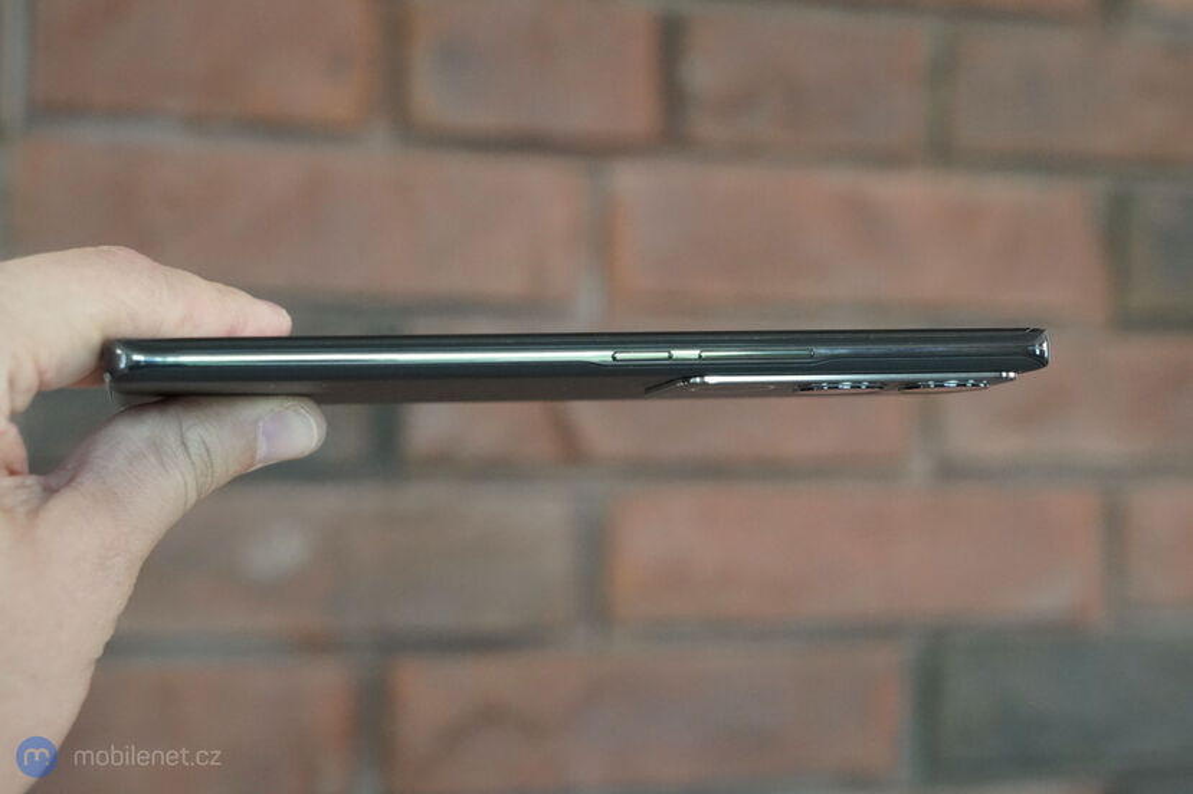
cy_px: 397
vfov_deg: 21.9
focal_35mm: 62
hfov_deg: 32.4
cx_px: 596
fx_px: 2054
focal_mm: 62
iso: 10000
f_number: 6.3
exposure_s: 1/160
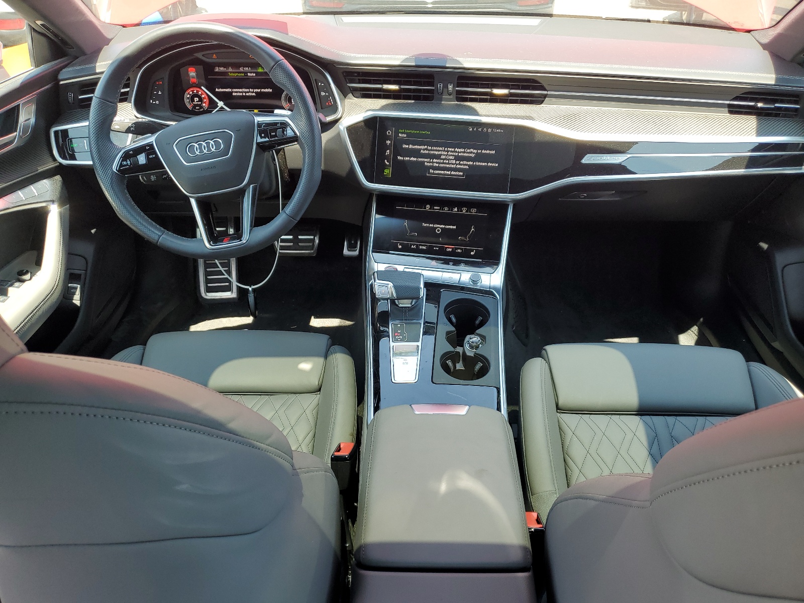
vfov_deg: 53.1
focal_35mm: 26
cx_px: 402
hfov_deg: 67.3
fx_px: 604
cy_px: 302
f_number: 1.5
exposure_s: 1/244
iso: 50
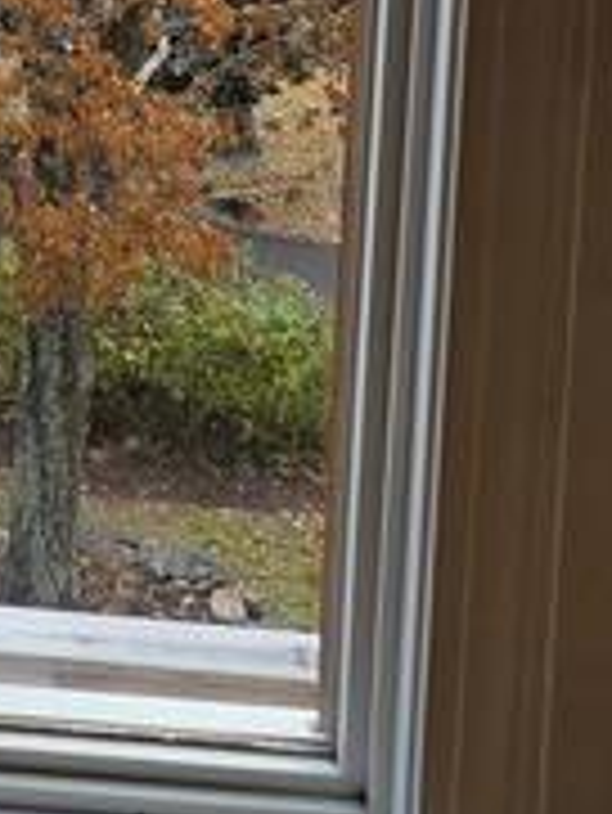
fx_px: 3226
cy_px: -747
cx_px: -698
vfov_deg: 12.8
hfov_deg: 9.9
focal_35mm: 137
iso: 12
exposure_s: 1/484
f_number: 1.7
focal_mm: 6.3
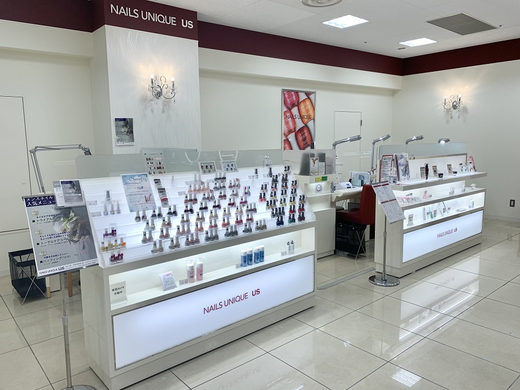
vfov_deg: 53.1
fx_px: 391
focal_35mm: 26
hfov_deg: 67.3
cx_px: 260
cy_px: 195
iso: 25
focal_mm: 4.25
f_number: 1.8
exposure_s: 1/189
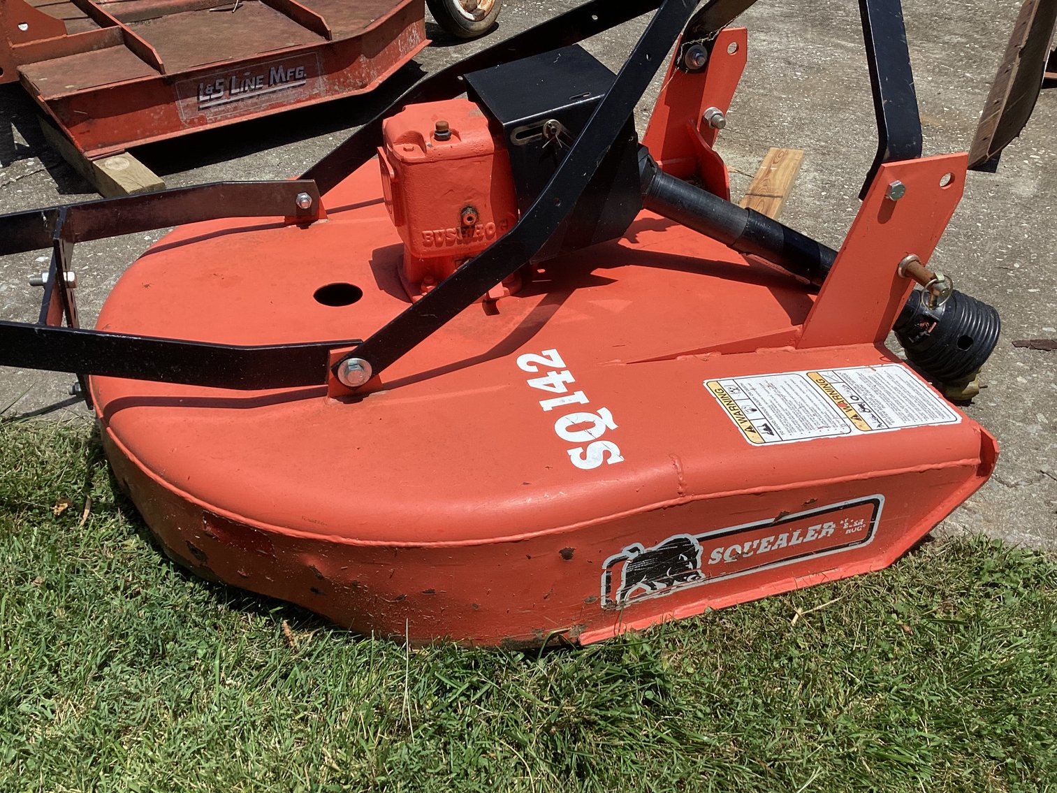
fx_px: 947
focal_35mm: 31
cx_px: 528
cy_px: 396
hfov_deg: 58.3
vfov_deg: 45.4
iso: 25
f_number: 2.4
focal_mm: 3.3
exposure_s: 1/1538
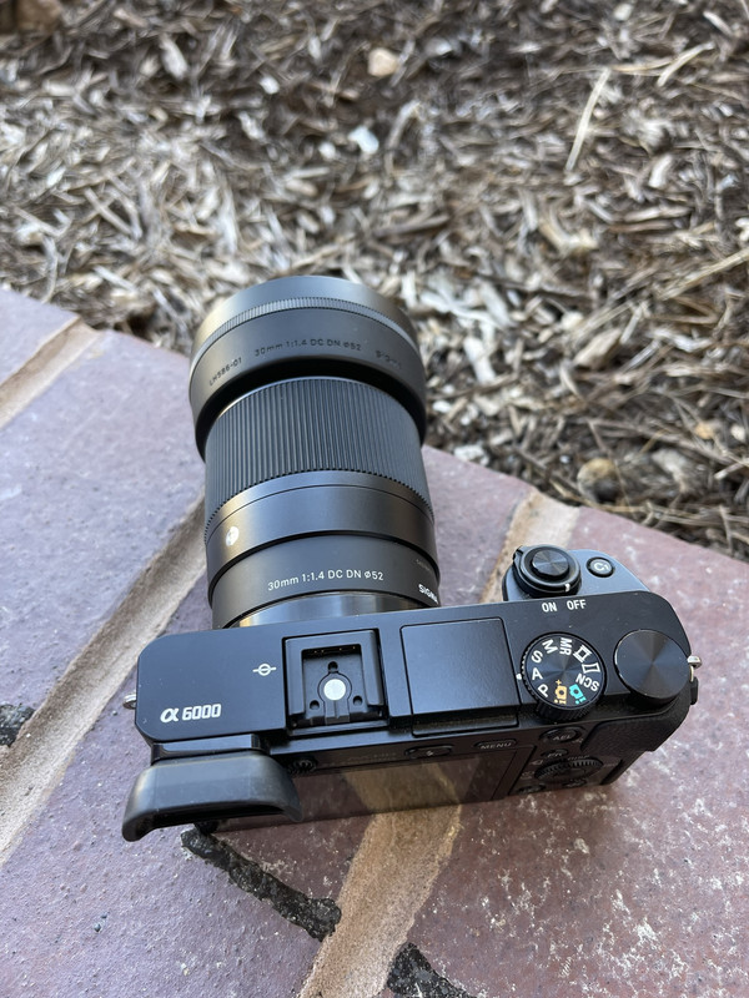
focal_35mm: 26
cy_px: 499
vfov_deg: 67.3
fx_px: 750
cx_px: 374
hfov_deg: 53.1
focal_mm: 5.1
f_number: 1.6
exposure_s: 1/121
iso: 80
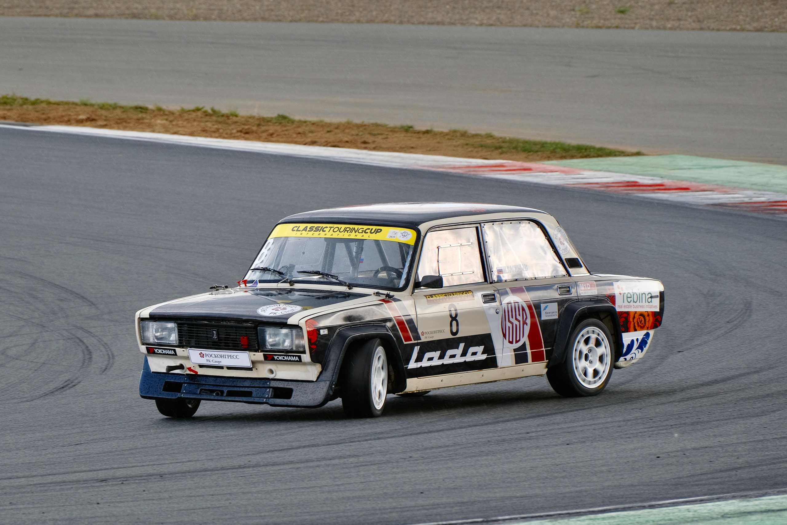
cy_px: 262
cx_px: 394
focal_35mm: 298
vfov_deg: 4.6
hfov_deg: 6.9
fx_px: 6514
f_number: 5
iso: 160
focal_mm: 198.9
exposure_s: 1/250
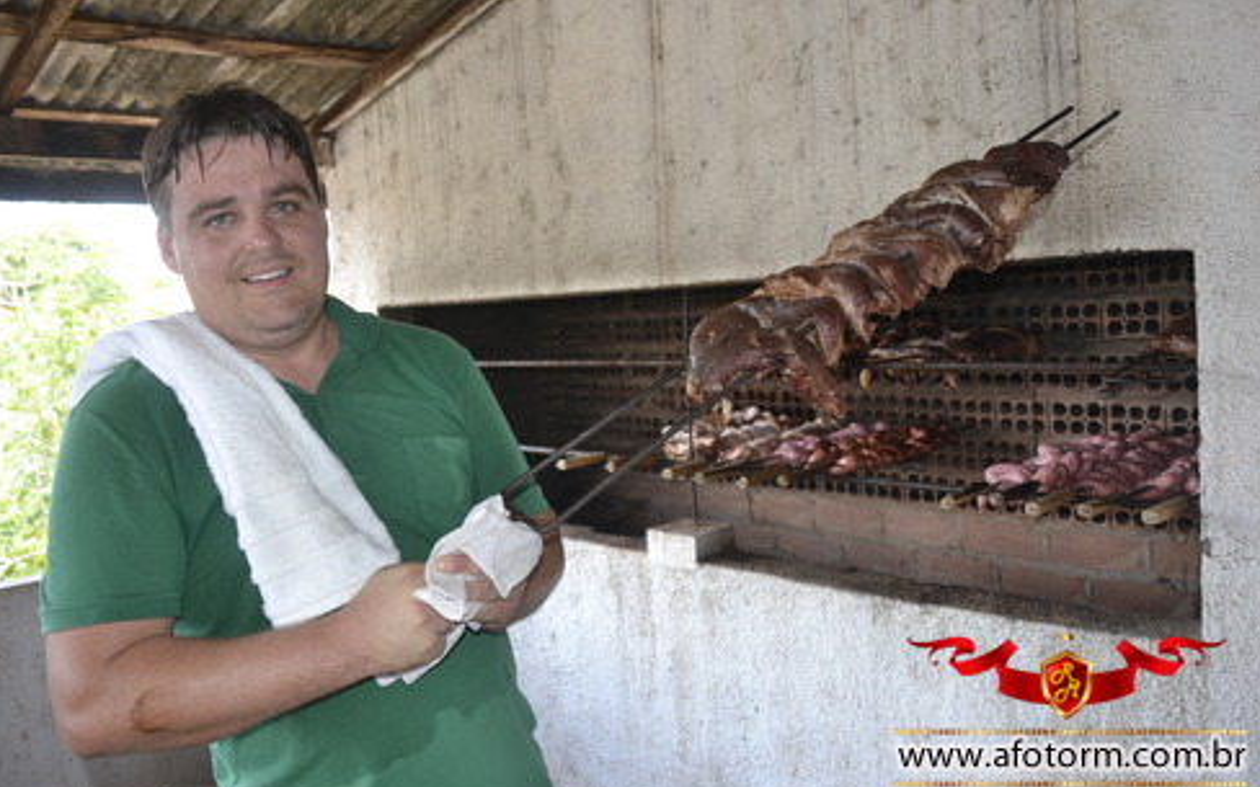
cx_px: 629
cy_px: 382
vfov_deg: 40.6
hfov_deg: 61.2
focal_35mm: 31
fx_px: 1065
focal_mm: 20
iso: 360
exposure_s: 1/125
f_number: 4
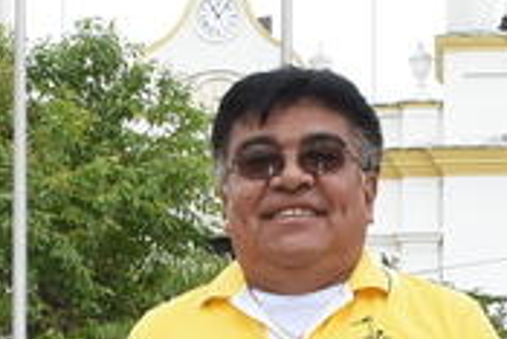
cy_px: 622
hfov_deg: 12.7
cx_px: 333
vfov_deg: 8.2
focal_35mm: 161
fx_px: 2269
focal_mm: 20
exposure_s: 1/125
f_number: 11
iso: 320
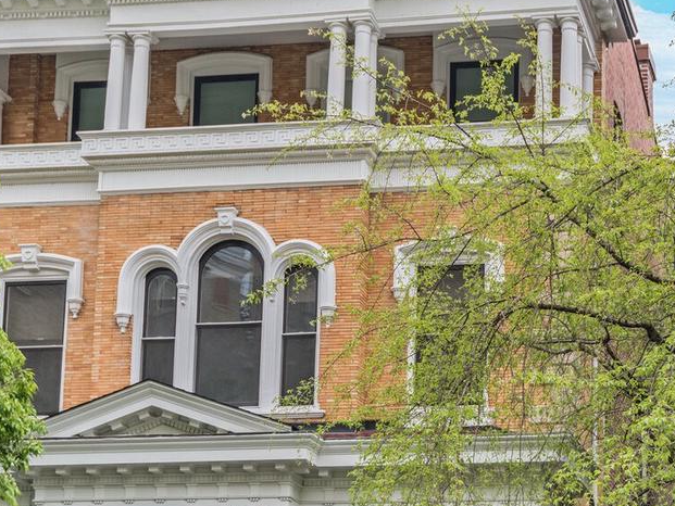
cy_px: 210
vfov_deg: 18.9
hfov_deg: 25.0
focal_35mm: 78
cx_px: 316
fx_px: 1521
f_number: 8
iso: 400
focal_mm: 35
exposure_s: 1/160
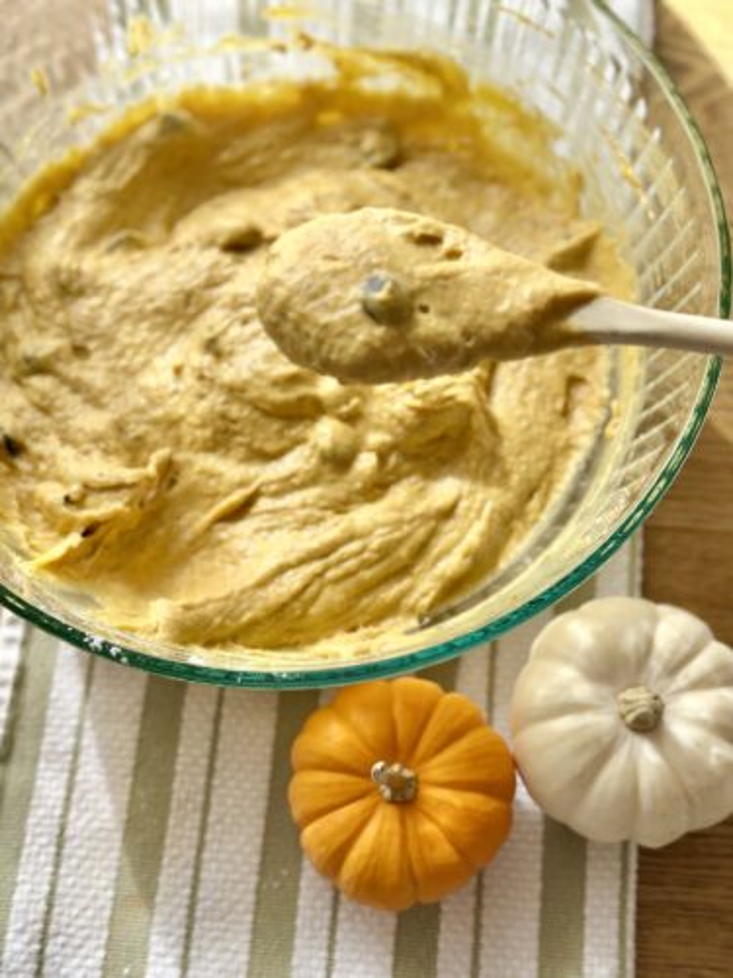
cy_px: 489
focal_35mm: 48
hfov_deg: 30.3
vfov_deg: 39.7
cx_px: 366
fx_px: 1355
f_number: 1.78
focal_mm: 6.86
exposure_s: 1/1120
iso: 80
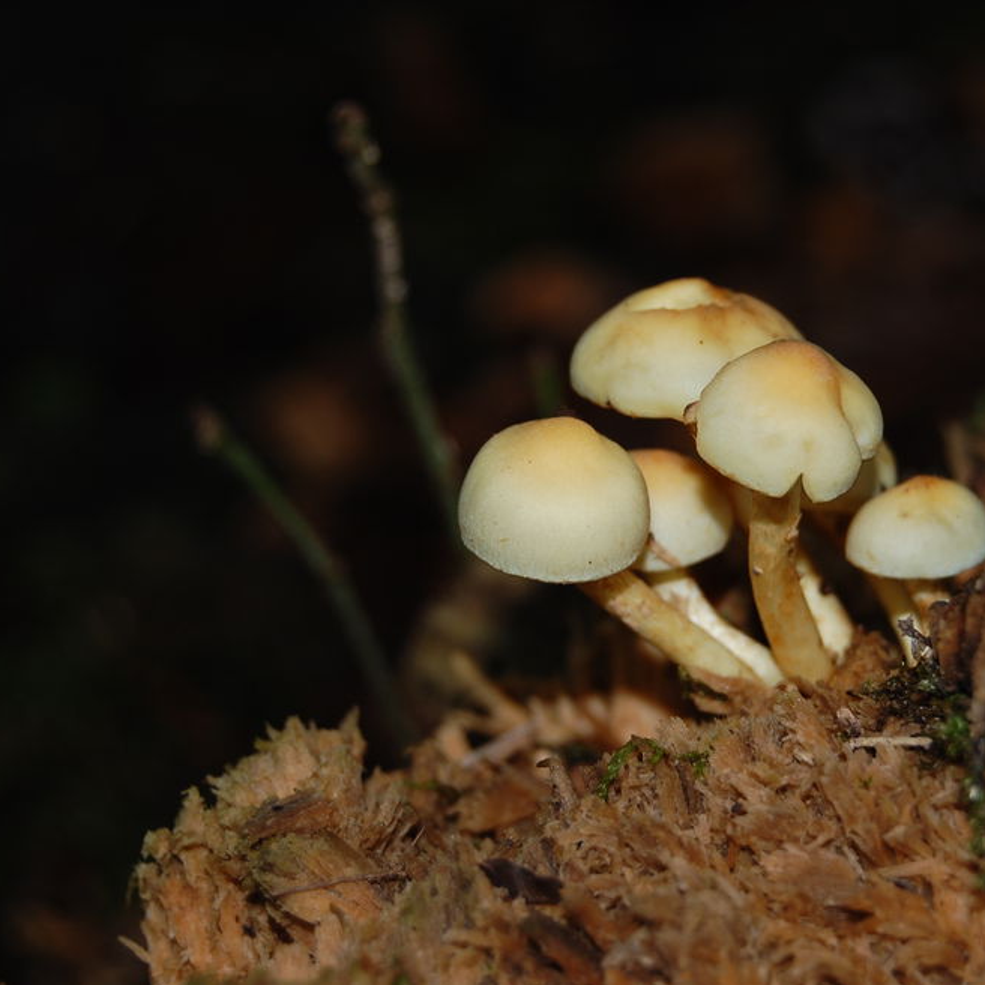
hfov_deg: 16.2
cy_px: 496
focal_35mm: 107
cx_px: 733
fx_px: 3433
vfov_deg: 16.3
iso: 200
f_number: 5.6
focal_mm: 55
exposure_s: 1/125
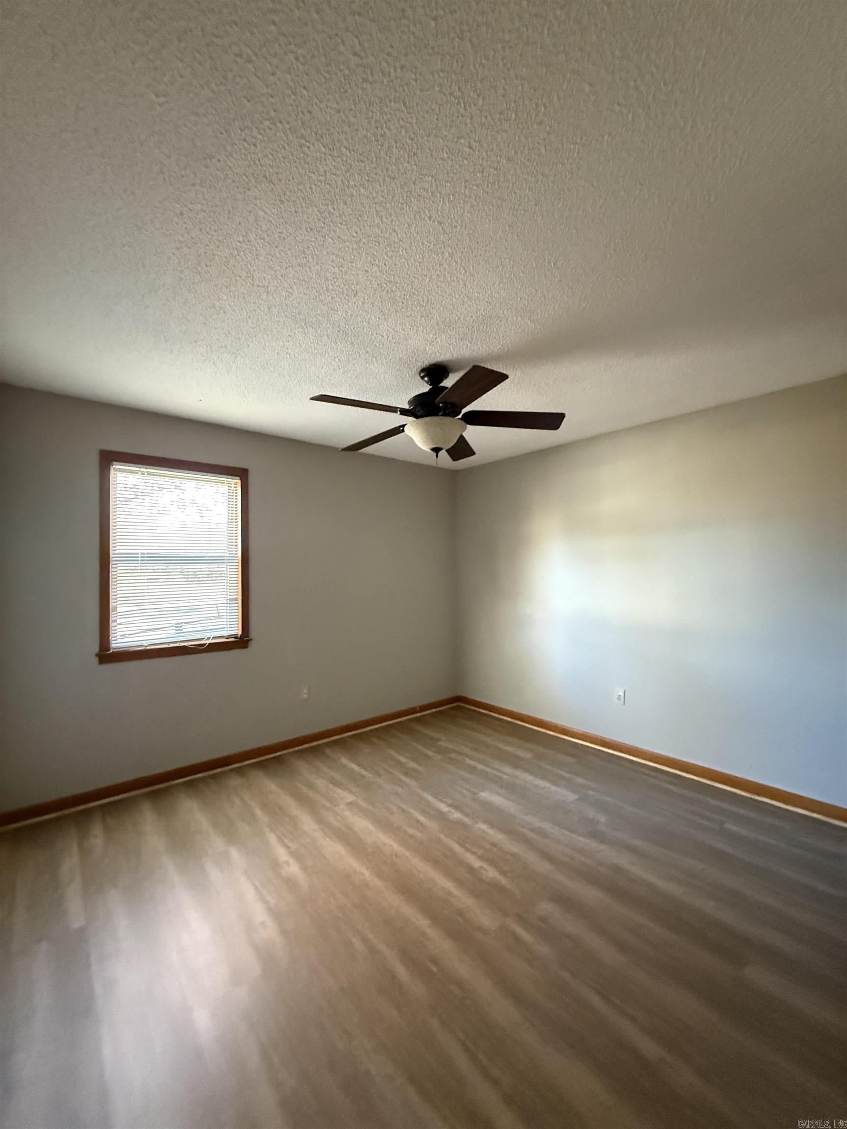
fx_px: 457
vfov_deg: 102.1
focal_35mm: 14
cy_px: 564
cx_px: 424
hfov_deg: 85.7
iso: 1250
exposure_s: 1/57
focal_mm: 2.22
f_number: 2.2
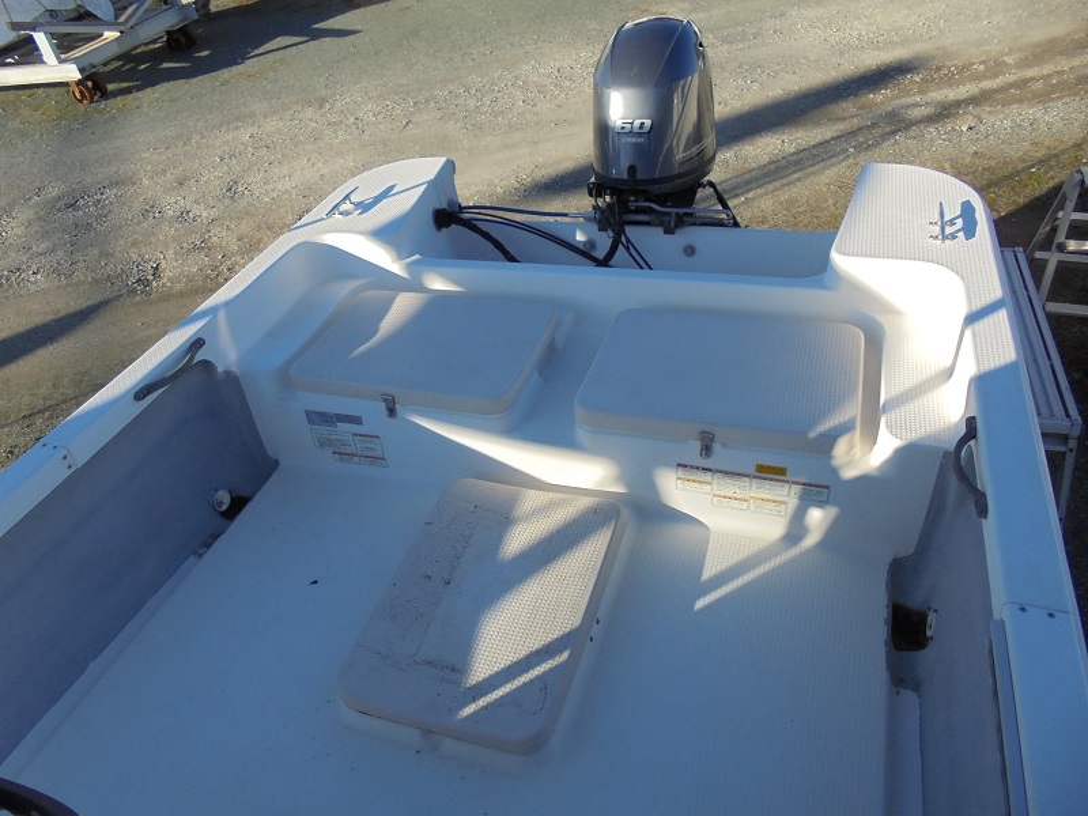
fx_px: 817
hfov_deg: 67.3
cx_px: 544
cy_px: 408
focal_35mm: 26
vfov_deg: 53.1
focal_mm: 4.6
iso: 100
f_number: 3.5
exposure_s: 1/640
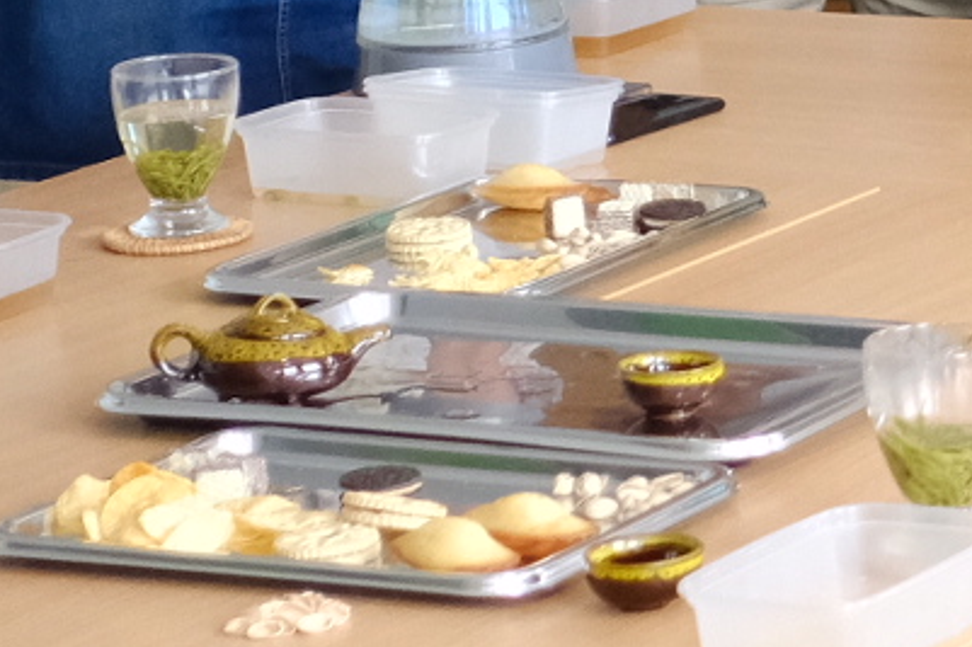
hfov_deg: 11.7
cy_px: -666
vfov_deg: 8.4
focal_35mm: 155
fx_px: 4183
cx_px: 2017
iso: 1600
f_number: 2
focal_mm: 23
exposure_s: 1/1000
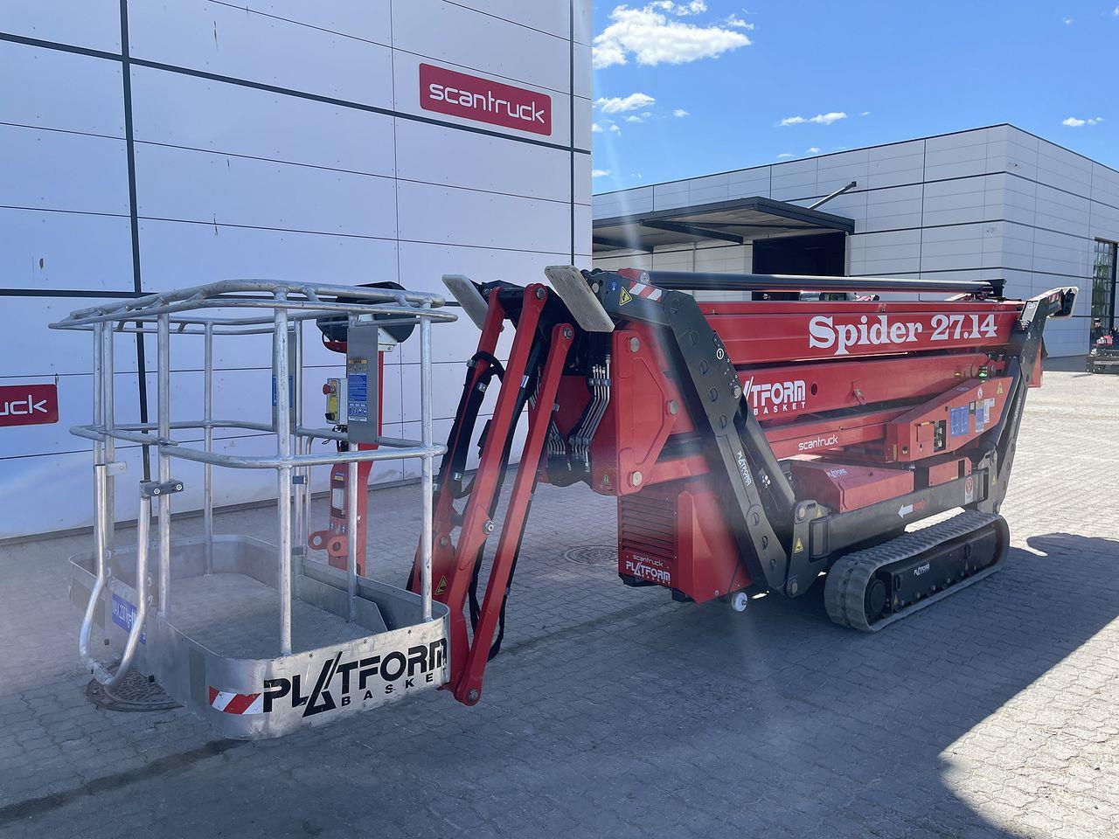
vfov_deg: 53.1
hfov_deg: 67.3
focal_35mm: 26
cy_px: 420
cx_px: 560
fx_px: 840
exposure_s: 1/1949
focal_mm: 4.2
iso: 32
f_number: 1.6
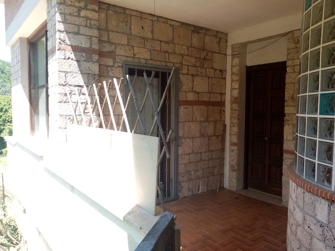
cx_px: 174
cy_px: 127
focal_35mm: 27
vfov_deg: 51.4
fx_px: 261
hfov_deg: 65.3
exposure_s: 1/215
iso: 100
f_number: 1.8
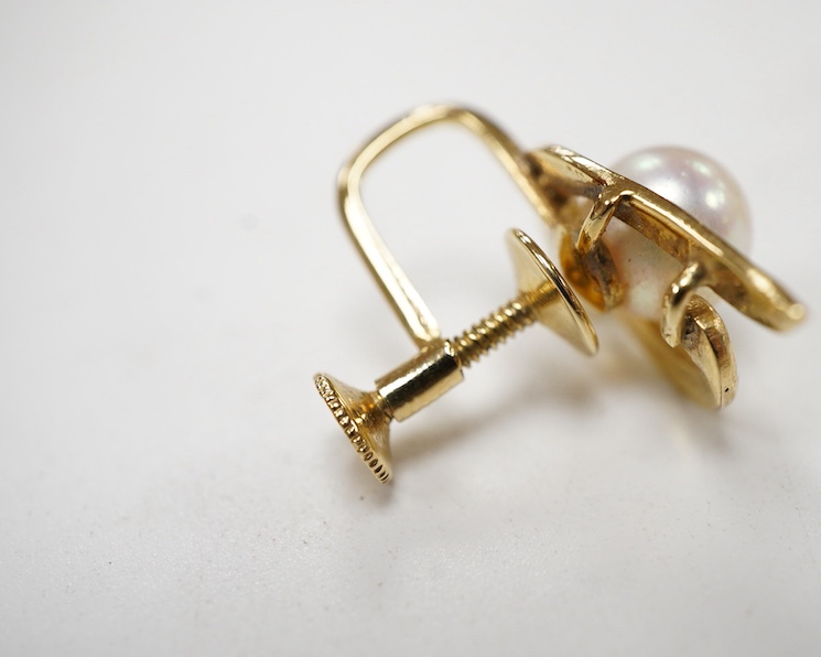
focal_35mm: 51
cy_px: 327
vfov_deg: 29.7
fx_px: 1239
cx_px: 495
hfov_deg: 36.5
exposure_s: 1/125
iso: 1250
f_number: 11
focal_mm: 30
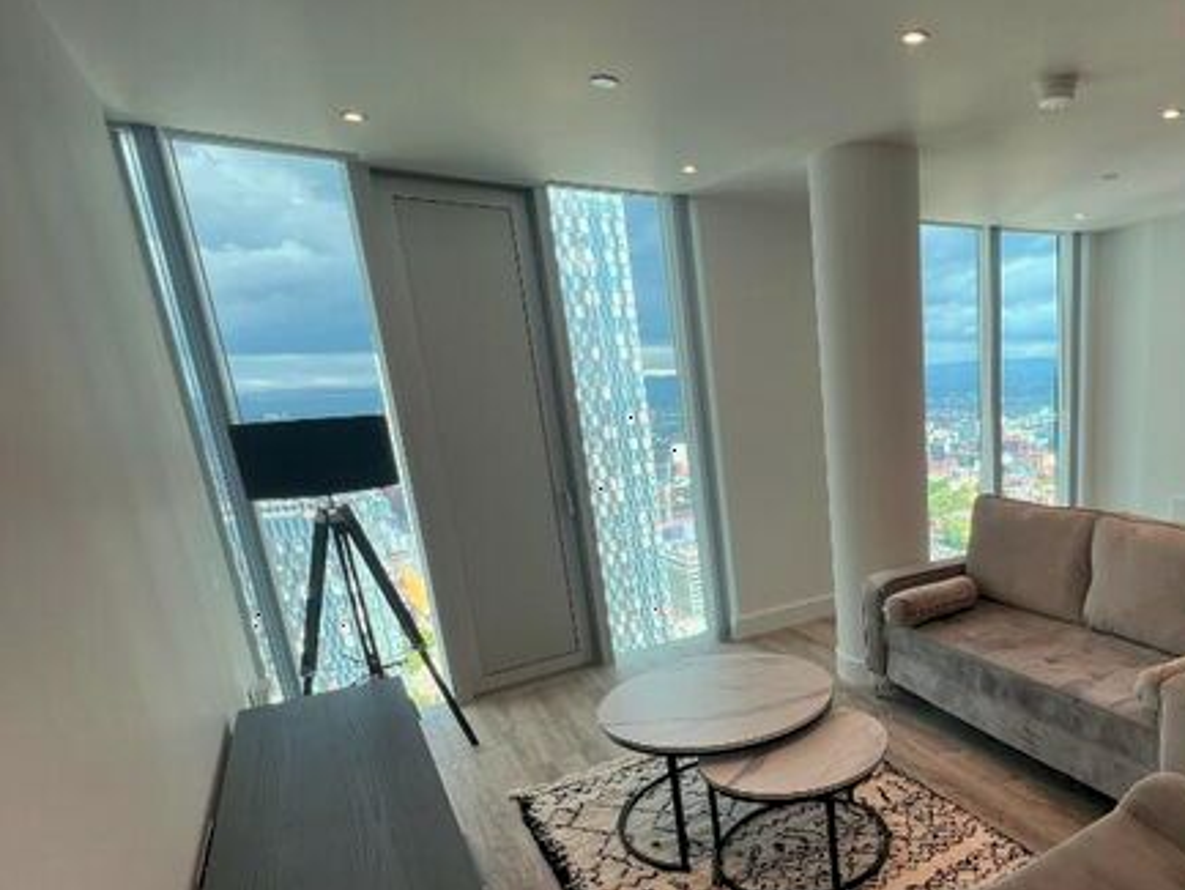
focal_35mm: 21
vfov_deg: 62.1
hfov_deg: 72.6
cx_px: 911
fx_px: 719
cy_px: 582
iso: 32
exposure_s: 1/100
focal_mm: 1.57
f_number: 1.8
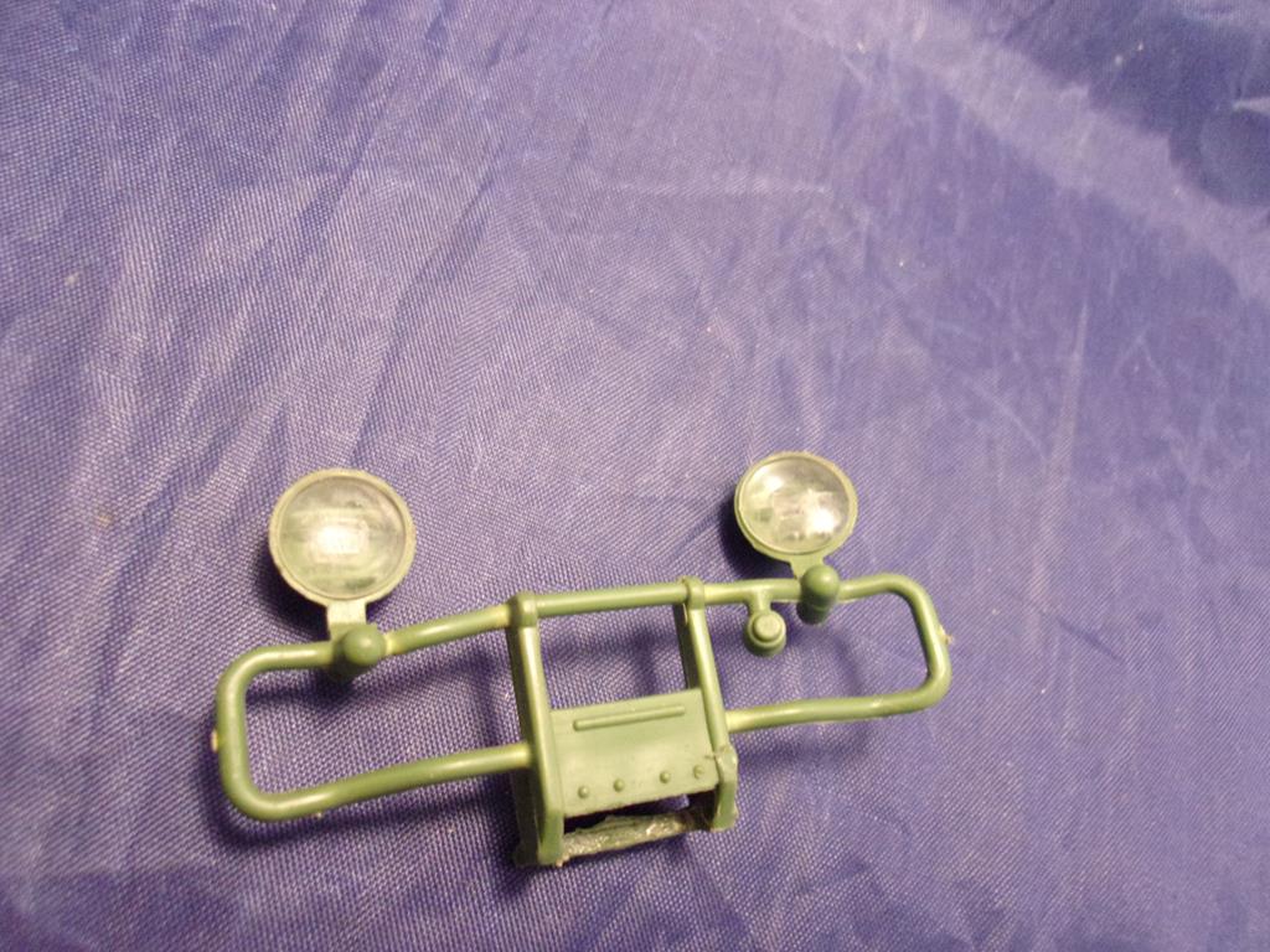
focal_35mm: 27
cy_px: 476
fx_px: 991
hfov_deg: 65.3
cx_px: 635
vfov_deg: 51.4
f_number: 3
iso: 625
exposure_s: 1/17
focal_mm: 4.9
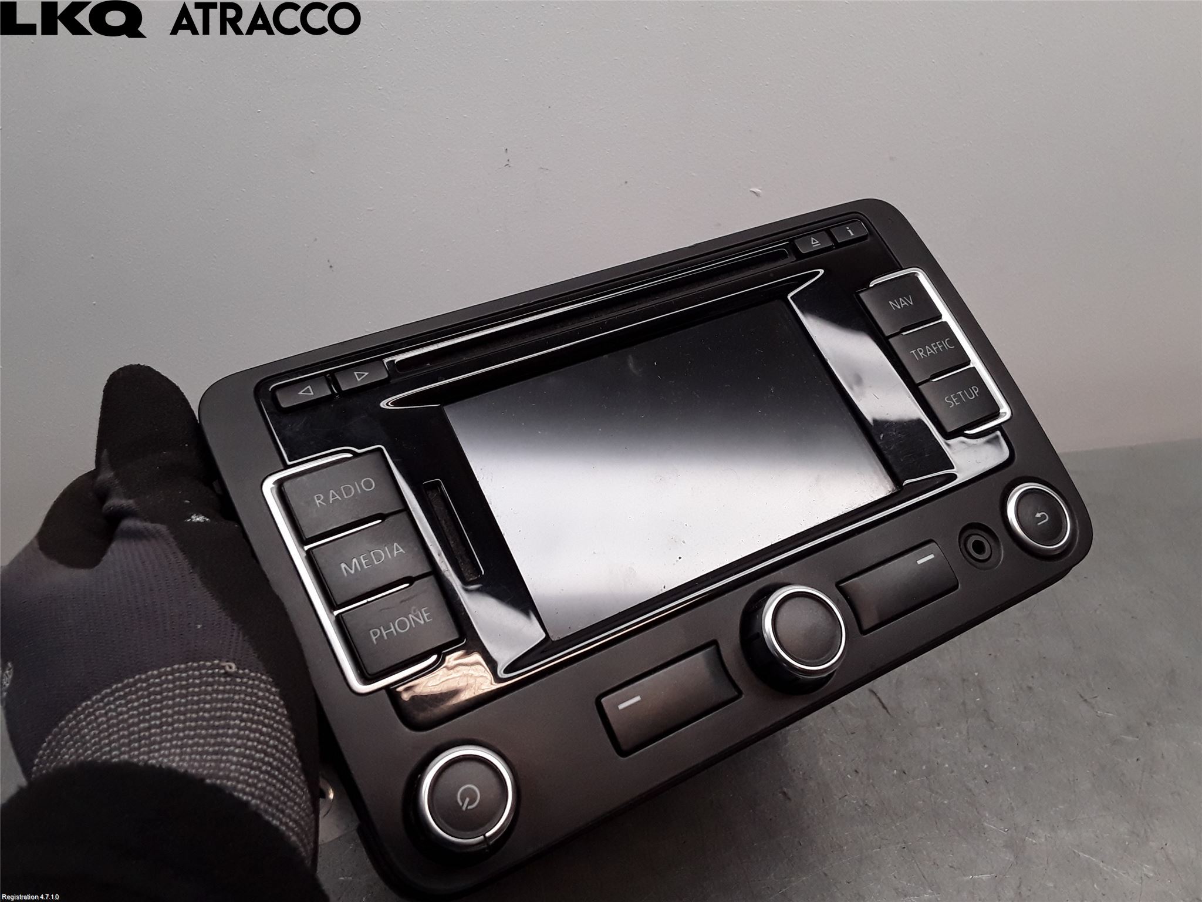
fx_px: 972
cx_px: 601
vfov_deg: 49.7
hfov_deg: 63.4
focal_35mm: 28
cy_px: 451
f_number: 1.9
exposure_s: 1/223
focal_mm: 2.91
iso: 100
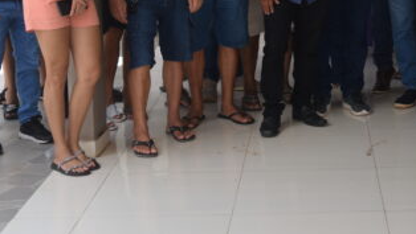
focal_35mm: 97
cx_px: 297
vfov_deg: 12.1
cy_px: -65
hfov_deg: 21.8
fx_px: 1073
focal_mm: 27
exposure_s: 1/160
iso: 100
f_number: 6.3
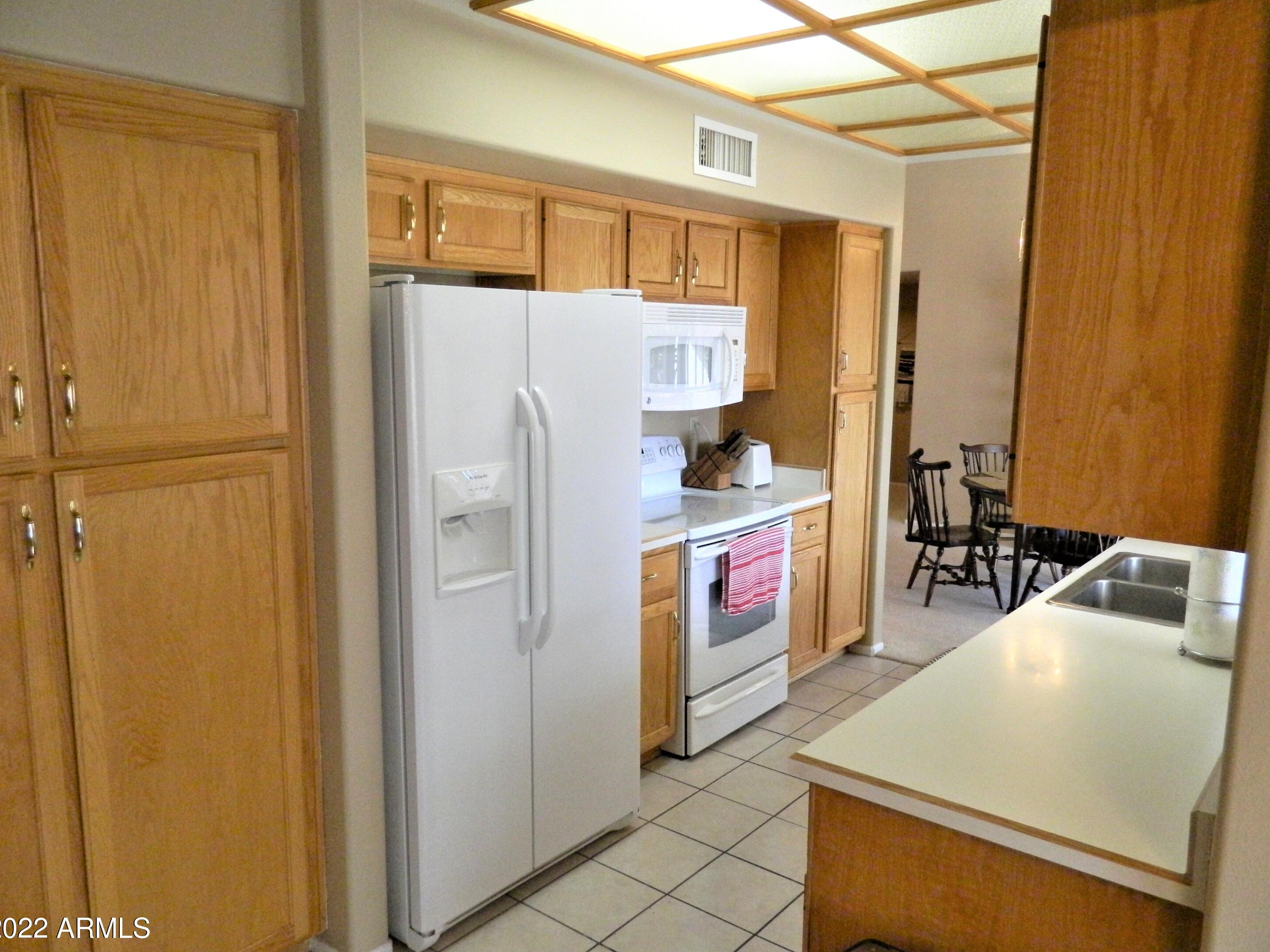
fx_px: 954
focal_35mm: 26
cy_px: 478
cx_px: 644
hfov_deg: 67.3
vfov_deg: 53.1
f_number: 3.1
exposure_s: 1/125
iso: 400
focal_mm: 4.5
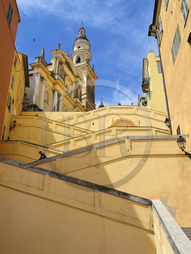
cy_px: 136
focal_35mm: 35
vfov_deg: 52.6
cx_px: 96
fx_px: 257
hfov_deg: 40.7
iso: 200
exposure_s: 1/320
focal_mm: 32
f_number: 13
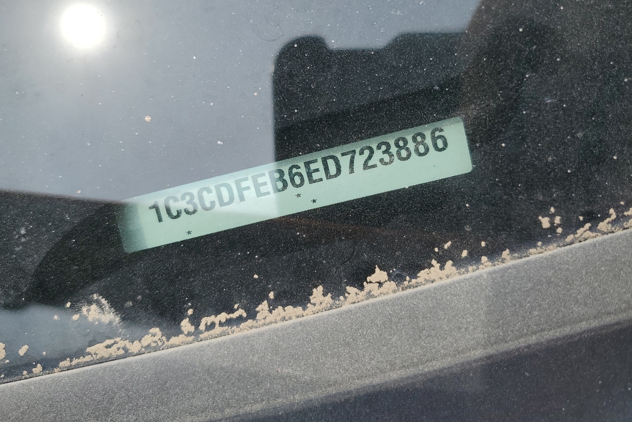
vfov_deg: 46.3
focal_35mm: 28
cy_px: 180
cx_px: 308
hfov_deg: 65.5
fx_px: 492
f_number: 1.5
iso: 50
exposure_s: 1/1429
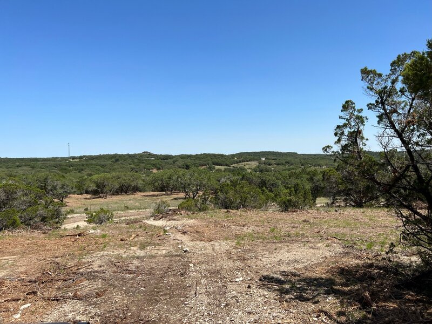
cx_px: 216
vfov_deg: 53.1
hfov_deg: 67.3
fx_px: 324
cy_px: 162
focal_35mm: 26
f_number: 1.5
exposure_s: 1/5319
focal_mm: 5.7
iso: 50
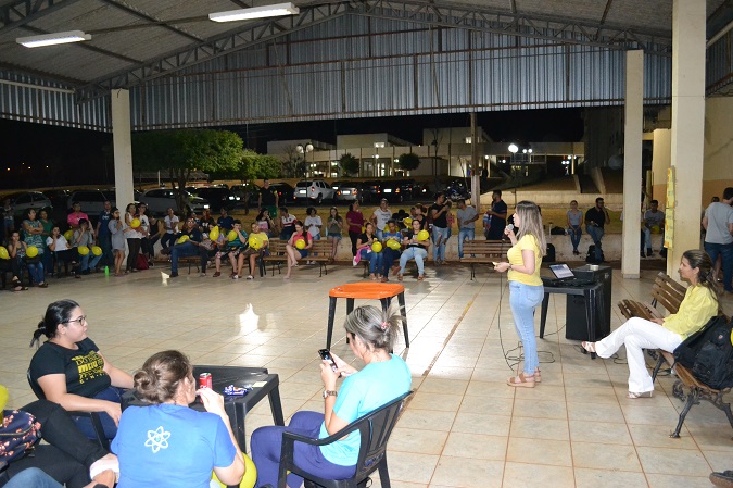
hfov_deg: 65.5
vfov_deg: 46.3
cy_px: 252
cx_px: 364
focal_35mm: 28
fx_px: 570
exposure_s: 1/60
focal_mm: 18
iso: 2800
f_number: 3.5
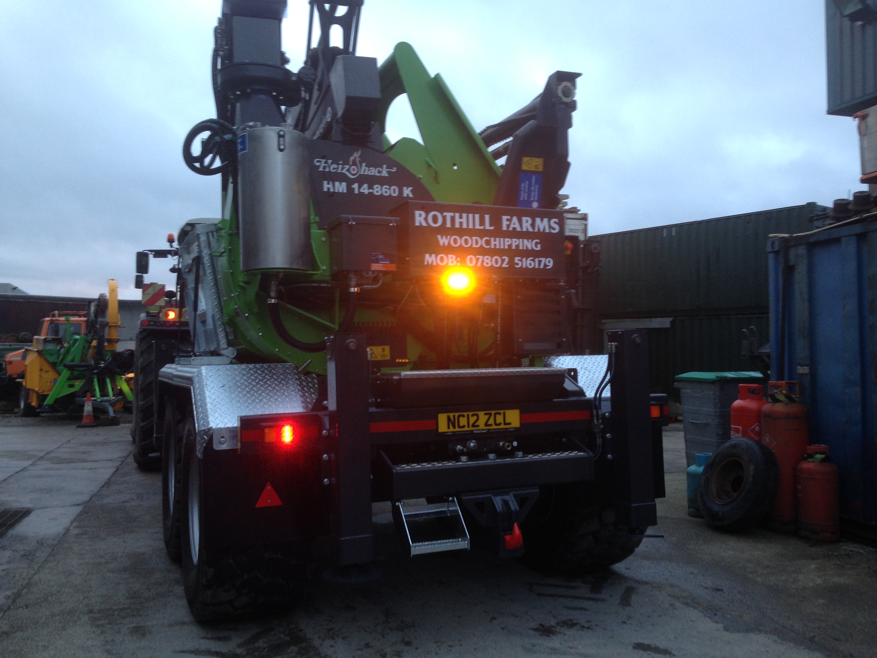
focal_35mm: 33
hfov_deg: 55.4
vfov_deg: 42.9
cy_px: 329
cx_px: 438
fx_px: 836
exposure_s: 1/20
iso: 50
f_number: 2.4
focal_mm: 4.12
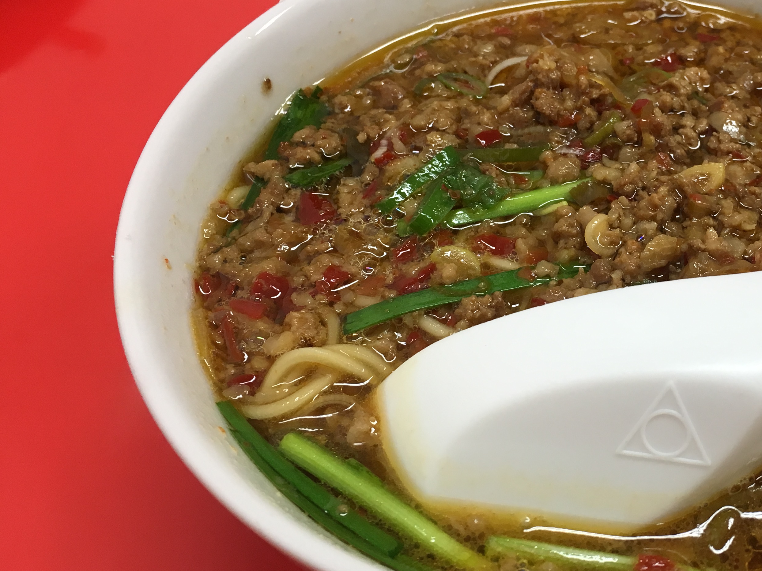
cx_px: 615
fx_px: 1035
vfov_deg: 30.9
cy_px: 276
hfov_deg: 38.8
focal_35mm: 47
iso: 25
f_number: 2.2
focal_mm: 4.15
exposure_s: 1/30
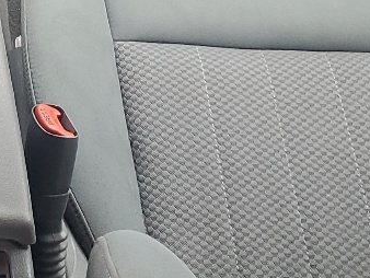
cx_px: -143
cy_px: -45
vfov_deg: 11.8
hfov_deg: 15.1
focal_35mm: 123
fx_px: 1316
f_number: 1.5
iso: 75
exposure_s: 1/60.2
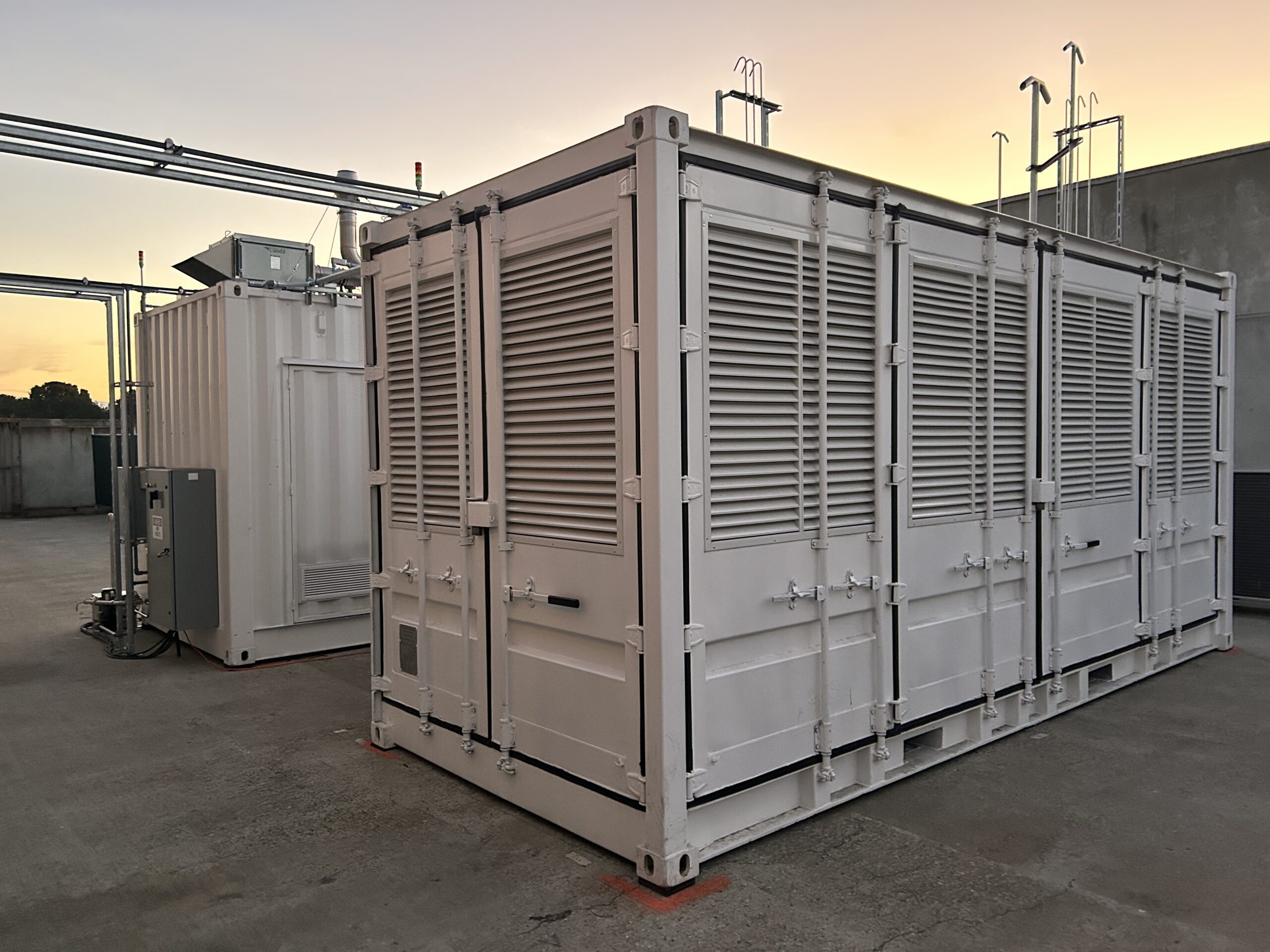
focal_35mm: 26
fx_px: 954
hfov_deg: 67.3
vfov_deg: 53.1
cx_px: 635
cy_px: 476
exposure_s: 1/40
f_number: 1.5
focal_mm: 5.7
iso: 640
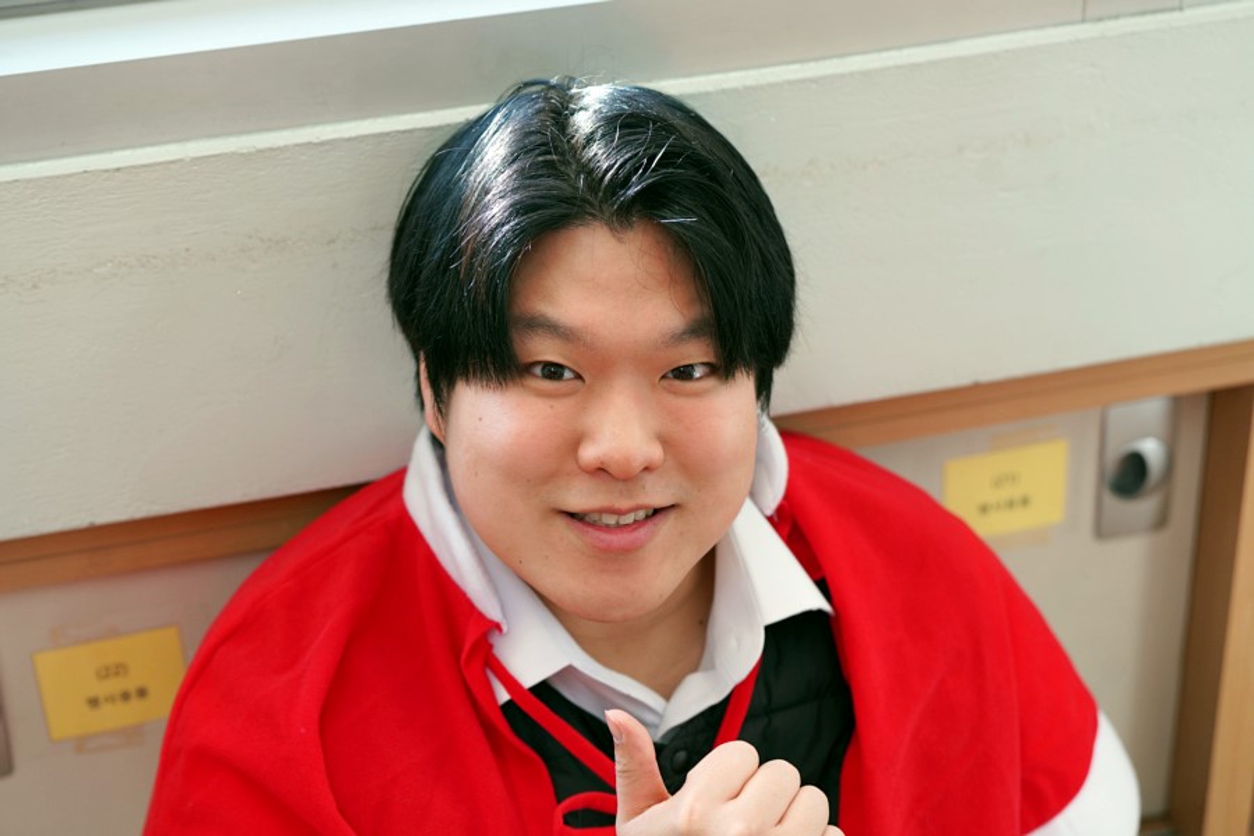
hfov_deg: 28.8
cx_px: 627
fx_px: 2438
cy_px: 418
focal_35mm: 70
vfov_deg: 19.5
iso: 400
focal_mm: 70
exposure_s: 1/160
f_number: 4
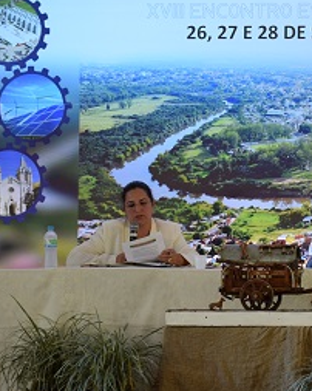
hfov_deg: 11.9
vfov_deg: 15.2
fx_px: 1468
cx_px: 378
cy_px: 201
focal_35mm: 127
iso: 450
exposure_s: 1/60
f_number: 4.2
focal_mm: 38
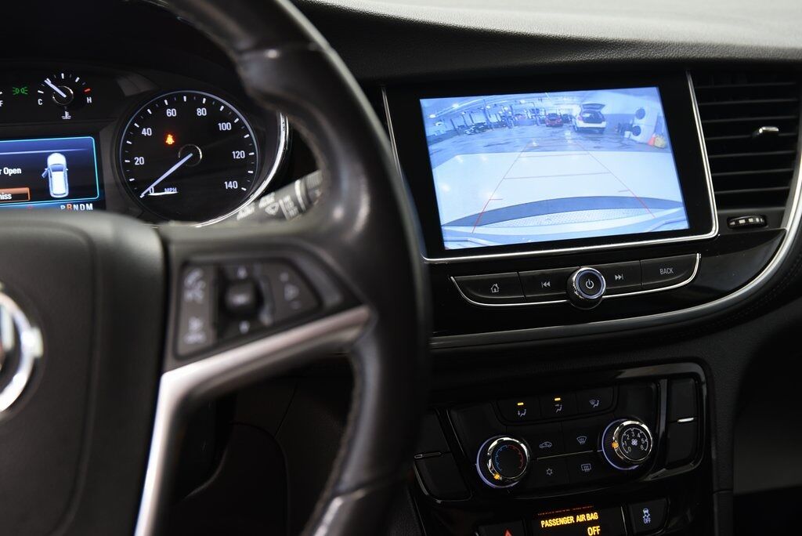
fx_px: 1070
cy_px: 268
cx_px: 401
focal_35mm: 48
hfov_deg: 41.1
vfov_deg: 28.1
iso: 1600
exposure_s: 1/20
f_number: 4.5
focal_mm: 48
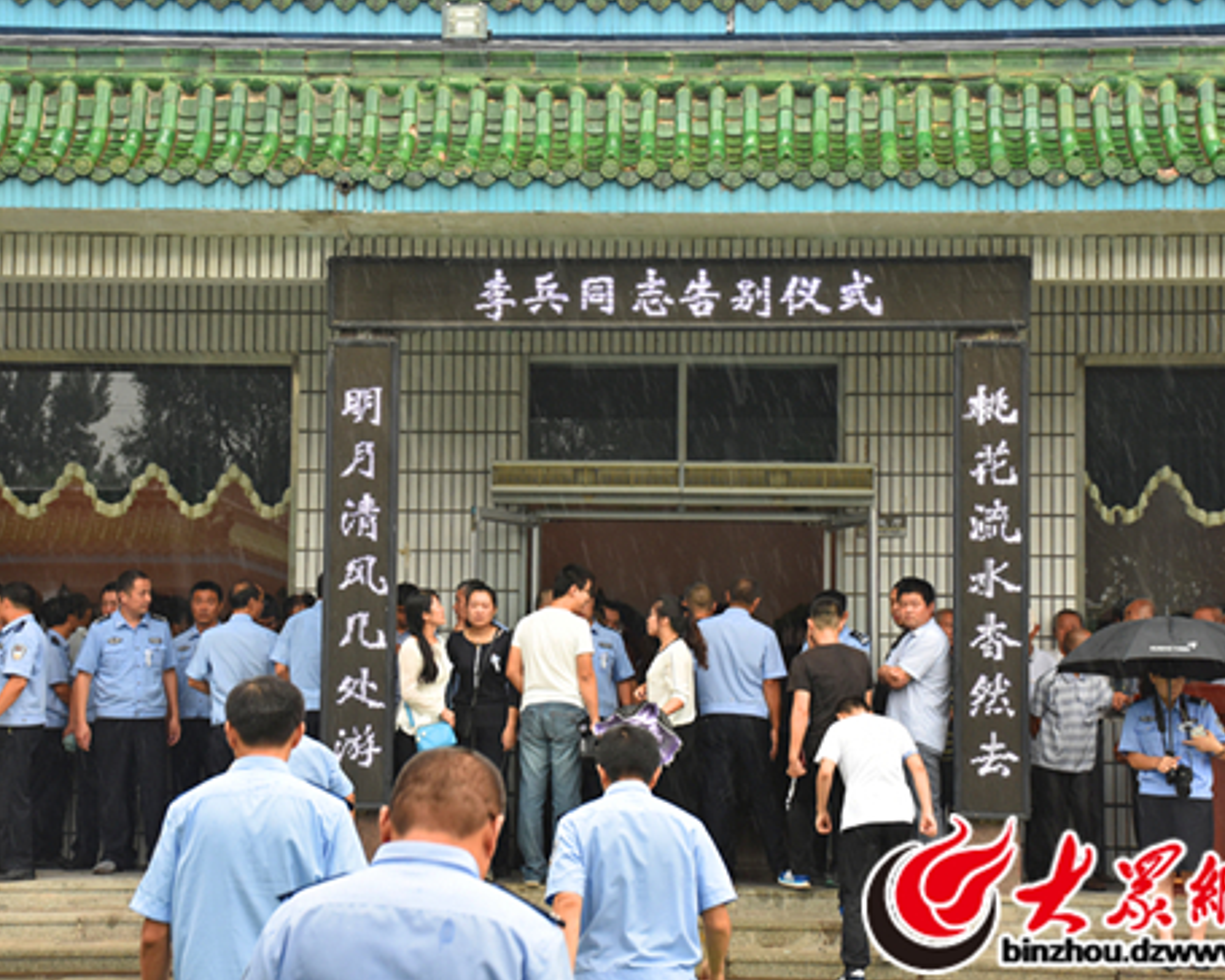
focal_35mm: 77
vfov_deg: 20.0
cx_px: 598
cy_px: 490
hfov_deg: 24.9
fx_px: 2776
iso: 800
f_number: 6.3
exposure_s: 1/160
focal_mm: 45
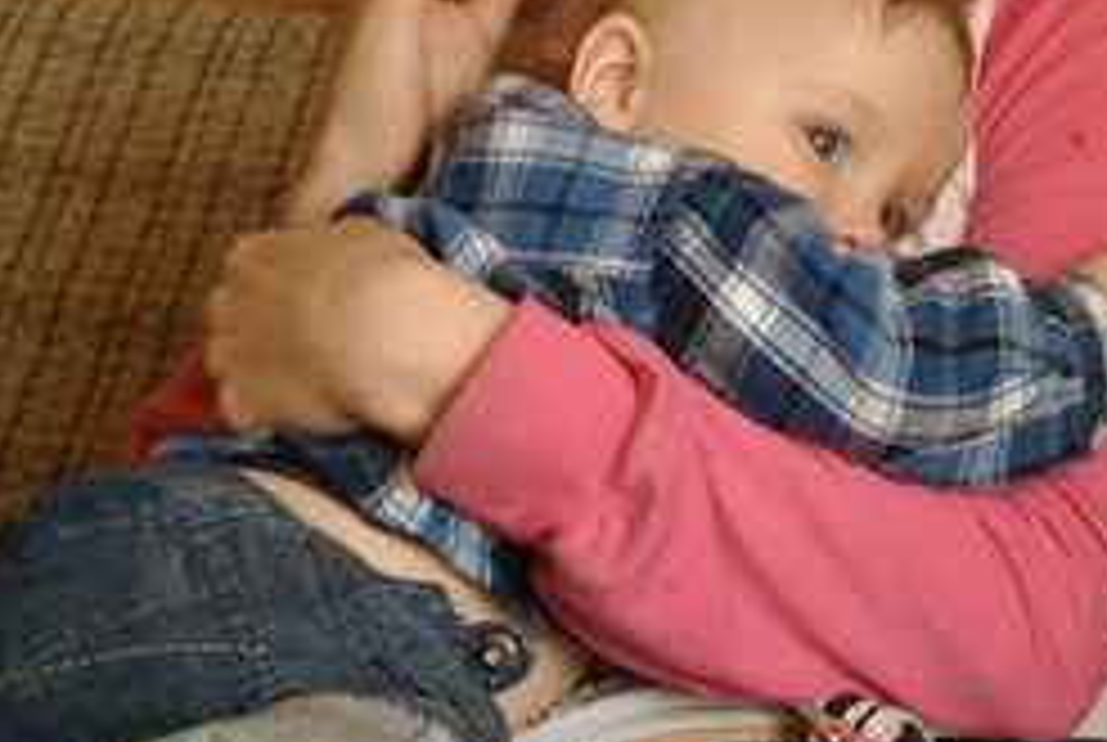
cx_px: 855
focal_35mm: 137
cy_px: 121
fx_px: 4220
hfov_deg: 14.9
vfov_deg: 10.0
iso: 800
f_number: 4.5
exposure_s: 1/80
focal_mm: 50
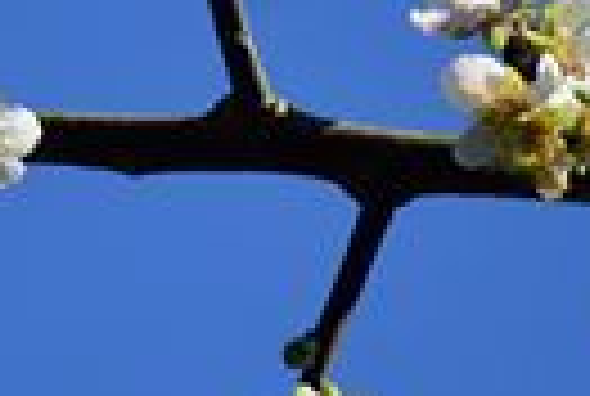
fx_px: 13157
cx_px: 36
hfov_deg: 2.6
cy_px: 99
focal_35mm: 801
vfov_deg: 1.7
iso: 100
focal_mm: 140
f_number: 5.6
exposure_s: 1/500
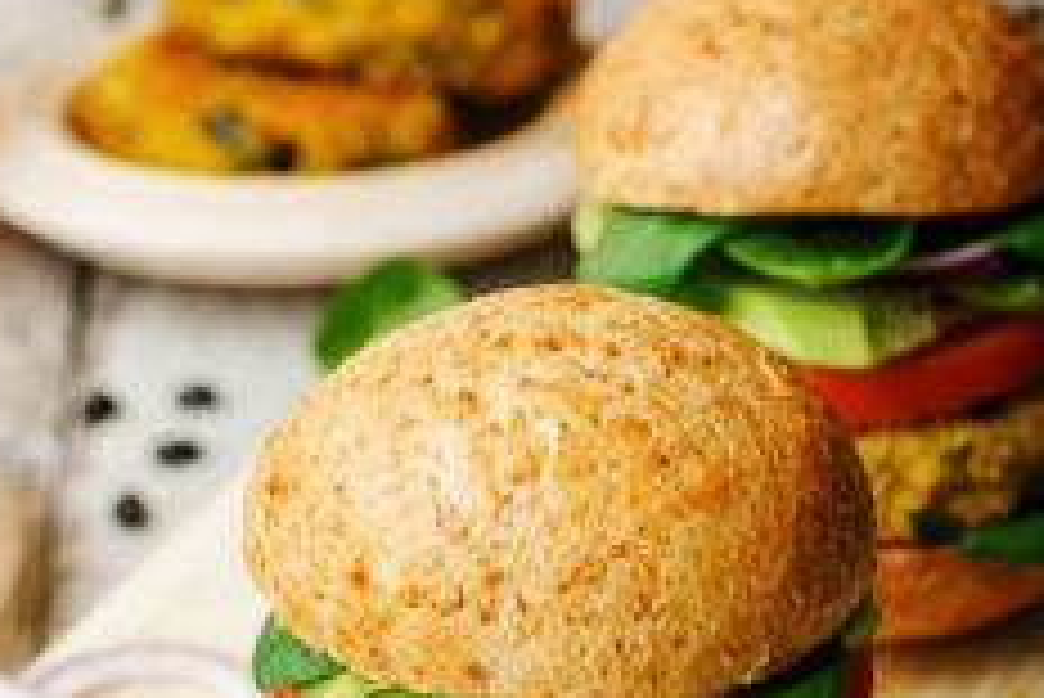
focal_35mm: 129
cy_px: 511
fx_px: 3743
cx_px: 252
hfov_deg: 15.8
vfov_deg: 10.6
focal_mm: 50
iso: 100
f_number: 5
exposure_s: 1/6
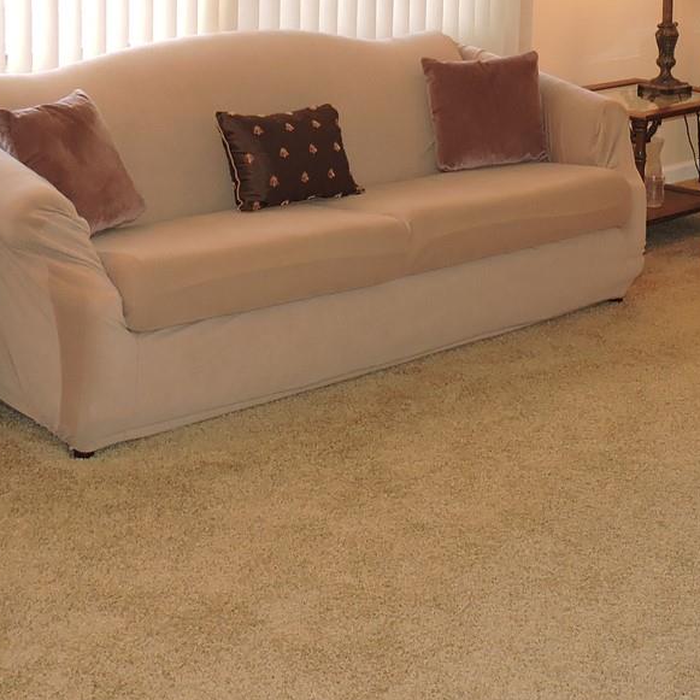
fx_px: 1670
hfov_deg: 23.5
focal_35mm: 73
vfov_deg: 22.8
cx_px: 501
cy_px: 7
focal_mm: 5.4
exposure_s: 1/30
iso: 200
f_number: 3.1
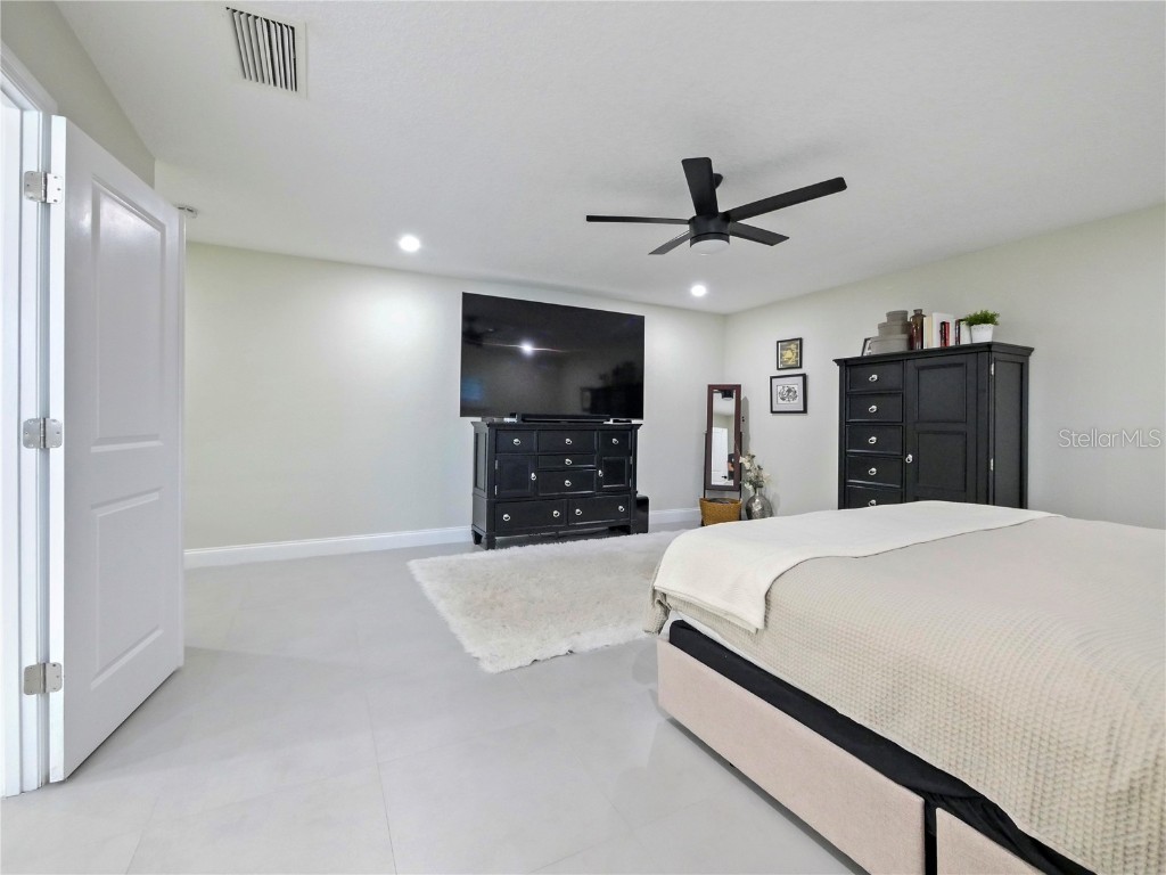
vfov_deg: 85.7
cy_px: 438
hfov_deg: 102.1
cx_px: 583
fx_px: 472
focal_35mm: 14
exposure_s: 1/40
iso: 3200
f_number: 4
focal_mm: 7
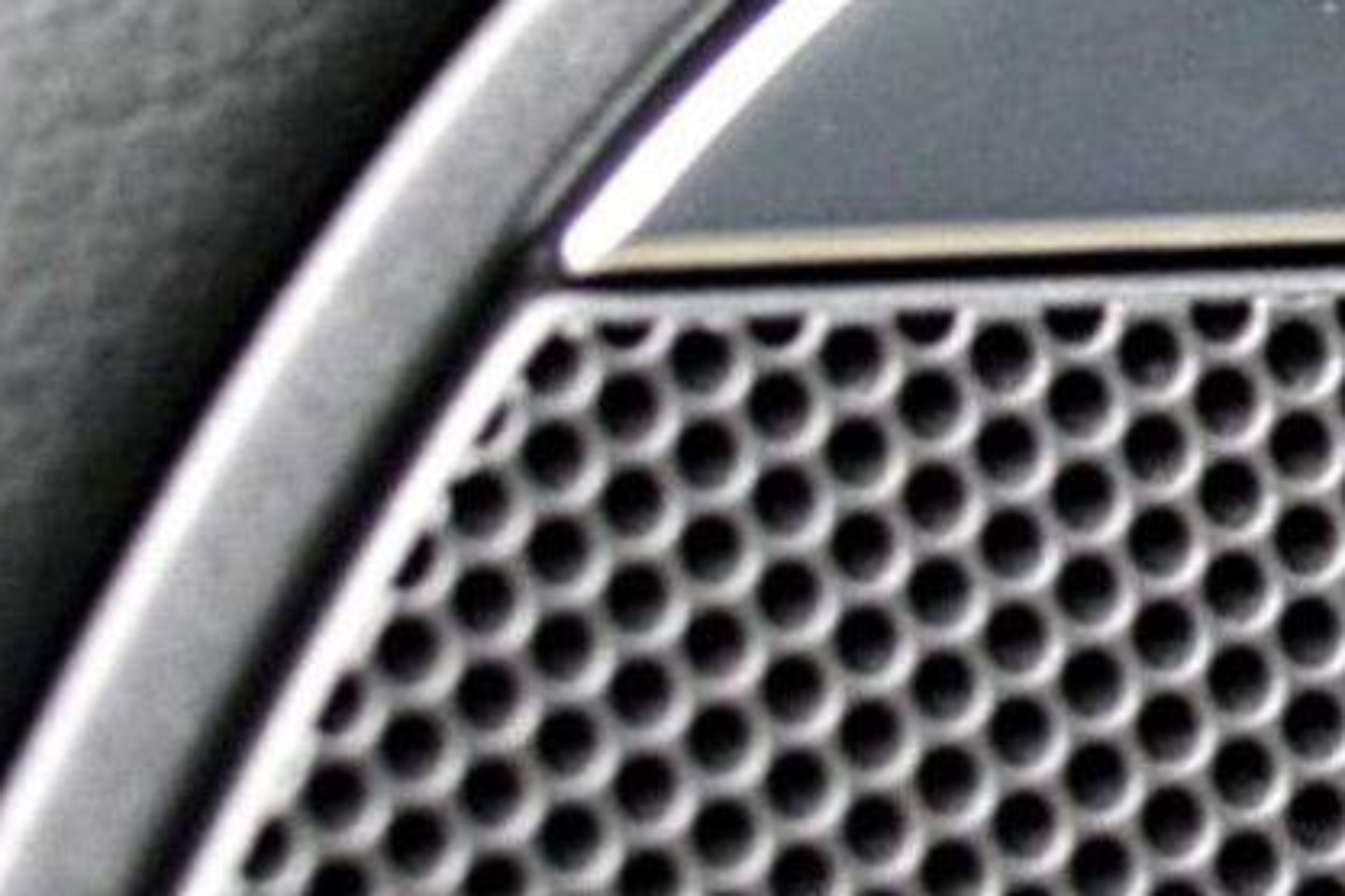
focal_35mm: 290
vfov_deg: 4.7
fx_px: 10834
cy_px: -316
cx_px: 2645
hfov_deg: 6.9
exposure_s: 1/30
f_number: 5
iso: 800
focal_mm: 42
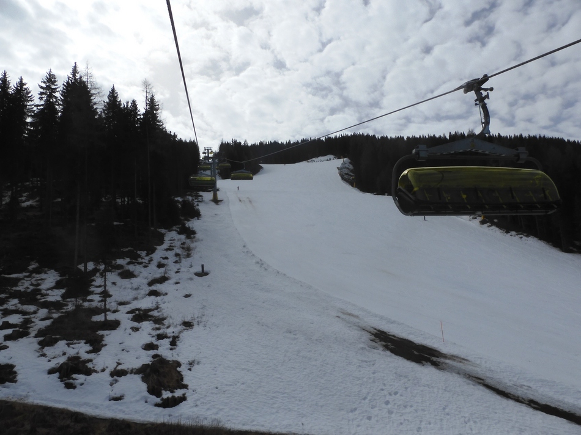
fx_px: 403
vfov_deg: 56.8
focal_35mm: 24
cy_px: 218
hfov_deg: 71.6
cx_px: 290
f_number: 5.6
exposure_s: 1/1600
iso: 100
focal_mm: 4.3
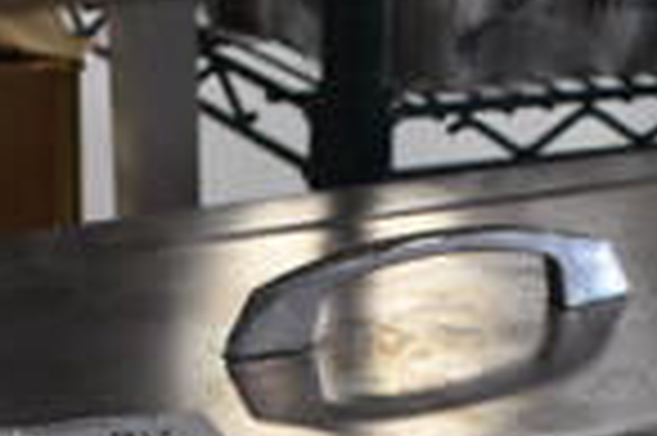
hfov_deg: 18.1
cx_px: 414
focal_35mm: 113
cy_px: 809
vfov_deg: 11.2
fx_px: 2060
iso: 2000
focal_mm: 18
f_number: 3.5
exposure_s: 1/125
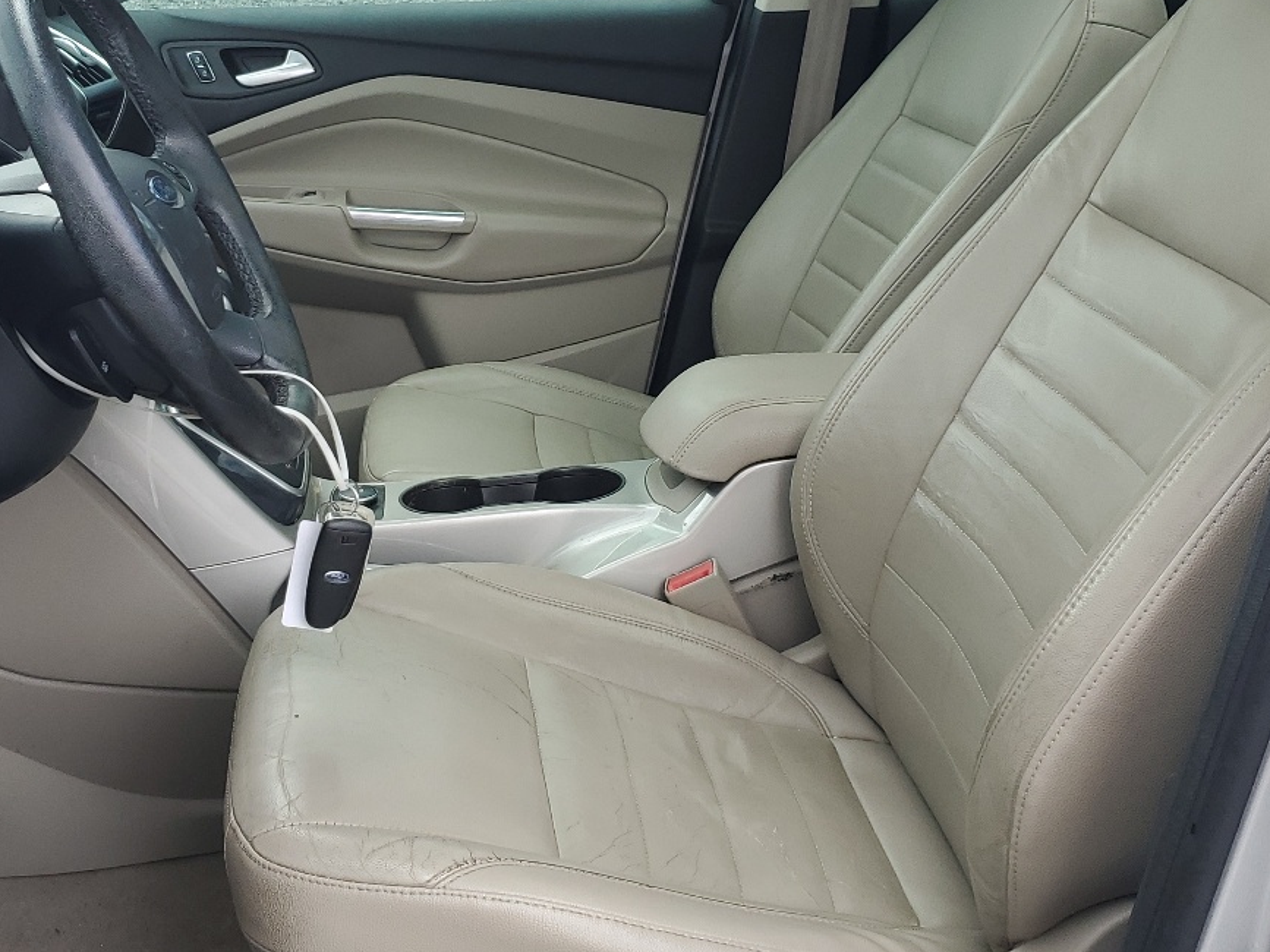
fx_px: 1761
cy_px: 368
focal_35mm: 48
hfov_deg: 39.3
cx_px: 460
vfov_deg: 30.2
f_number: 1.5
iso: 50
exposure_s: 1/370
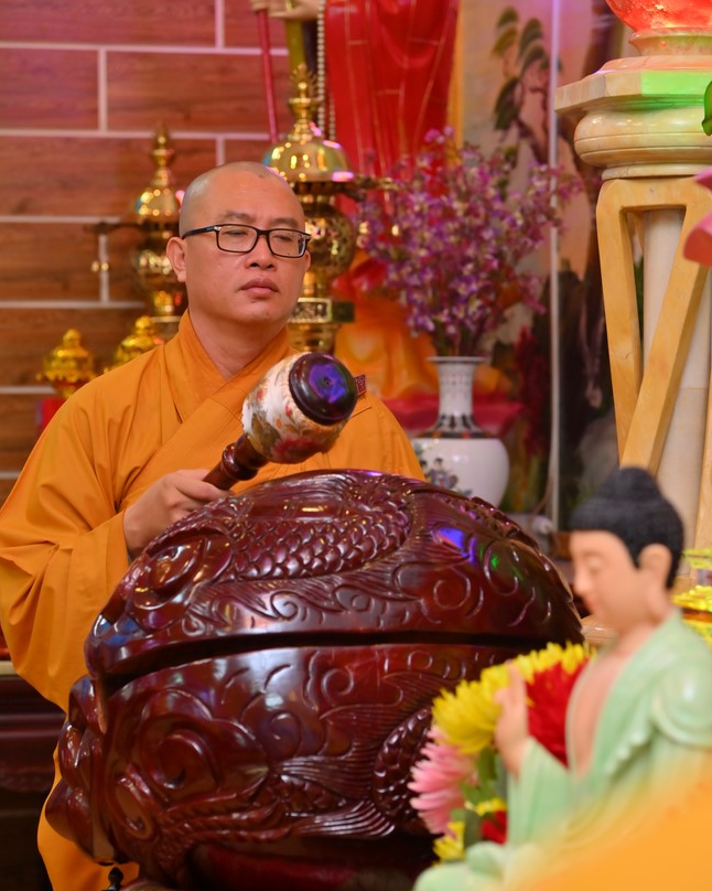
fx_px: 3136
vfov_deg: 16.2
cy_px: 528
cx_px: 357
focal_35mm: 119
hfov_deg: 13.0
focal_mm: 105
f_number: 5
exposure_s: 1/160
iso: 1250
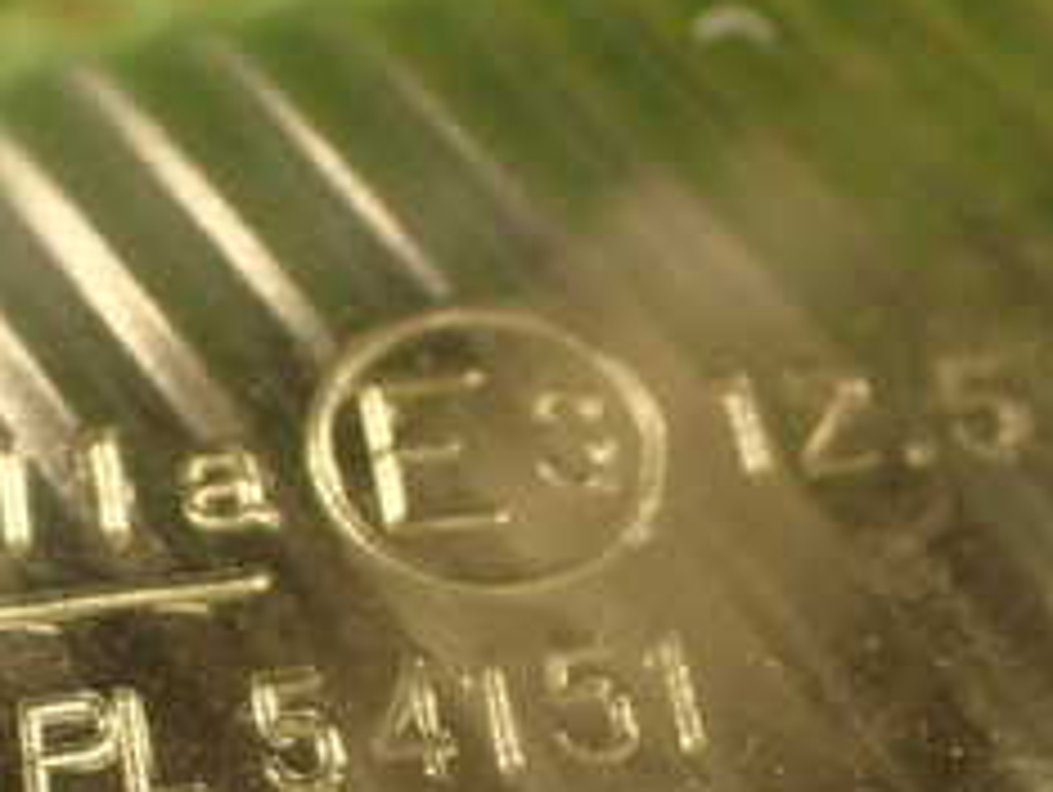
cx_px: 189
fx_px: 2497
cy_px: 922
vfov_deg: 17.3
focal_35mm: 82
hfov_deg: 23.4
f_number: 2.4
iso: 200
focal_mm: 5.79
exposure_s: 1/40
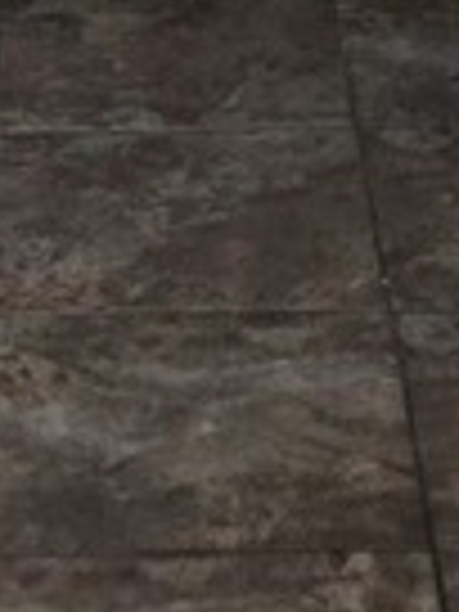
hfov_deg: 8.1
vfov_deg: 9.6
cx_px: 50
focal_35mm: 183
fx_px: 3235
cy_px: -842
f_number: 1.8
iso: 80
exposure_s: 1/180
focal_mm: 5.4
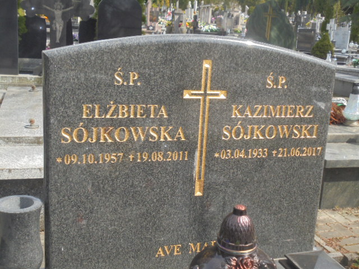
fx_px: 446
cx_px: 180
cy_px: 134
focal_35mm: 43
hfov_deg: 43.9
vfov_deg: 33.6
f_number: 4.5
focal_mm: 7.8
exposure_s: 1/320
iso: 100
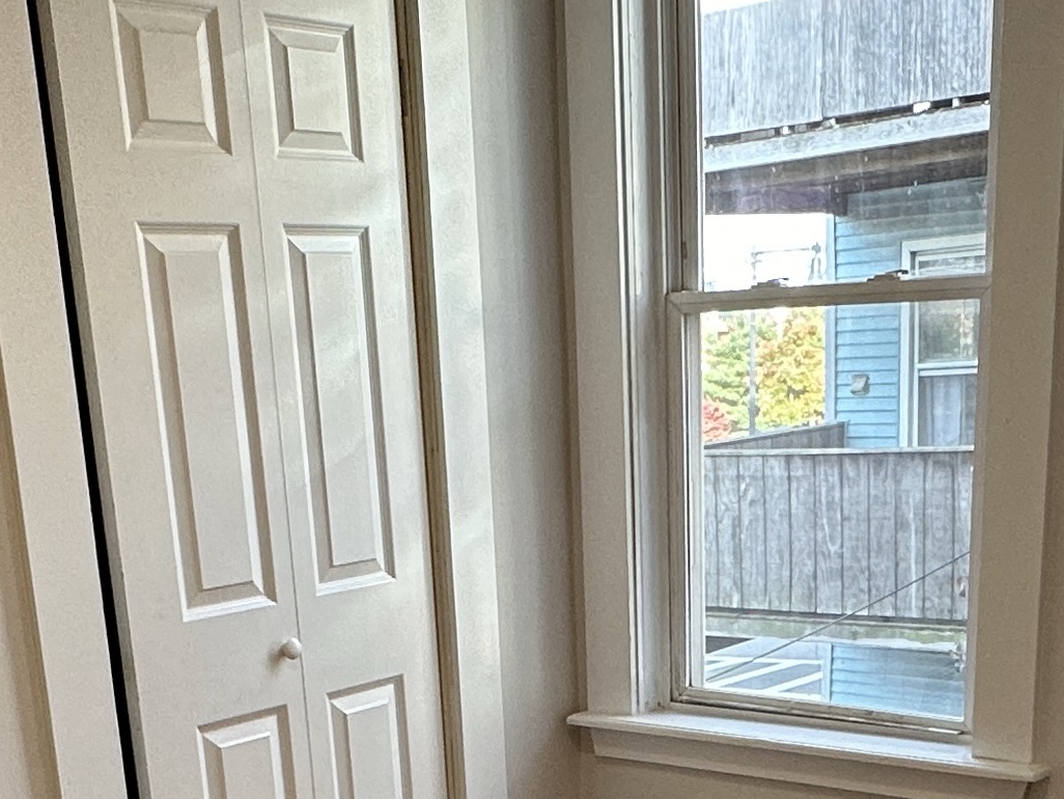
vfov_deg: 24.6
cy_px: 900
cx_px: 547
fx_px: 1691
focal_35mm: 55
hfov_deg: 34.9
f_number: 2.2
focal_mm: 2.22
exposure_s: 1/120
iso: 125
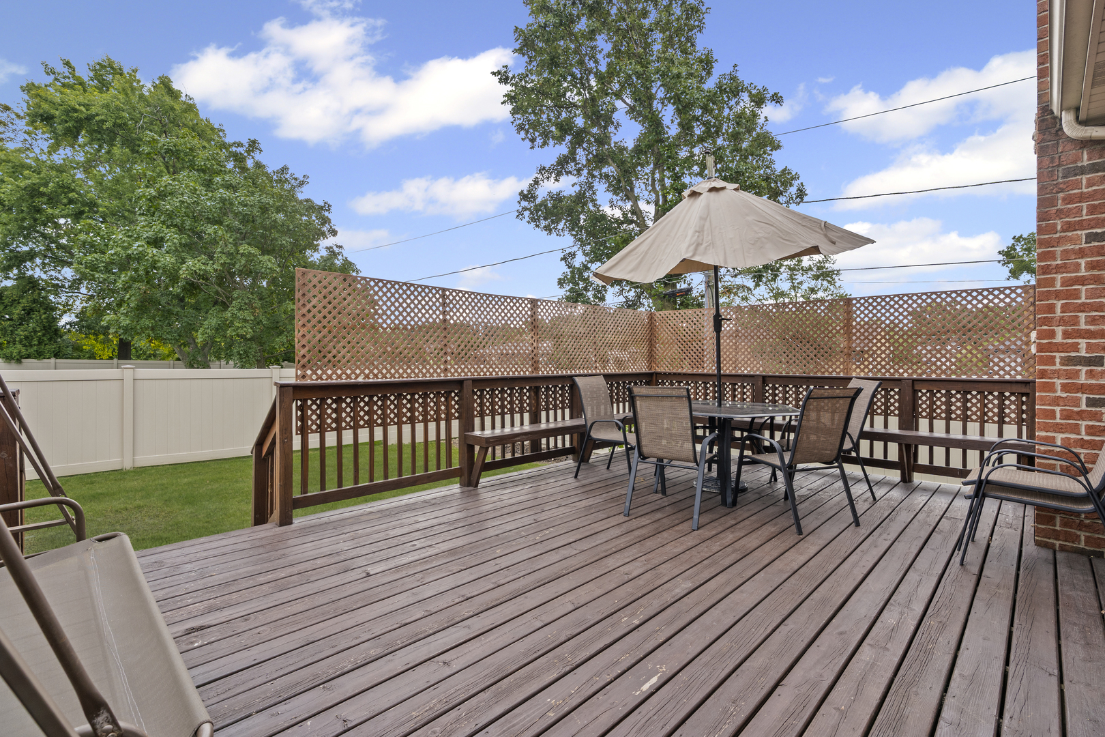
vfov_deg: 73.7
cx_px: 552
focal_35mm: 16
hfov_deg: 96.7
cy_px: 368
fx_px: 491
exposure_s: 1/100
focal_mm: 16
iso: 400
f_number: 8
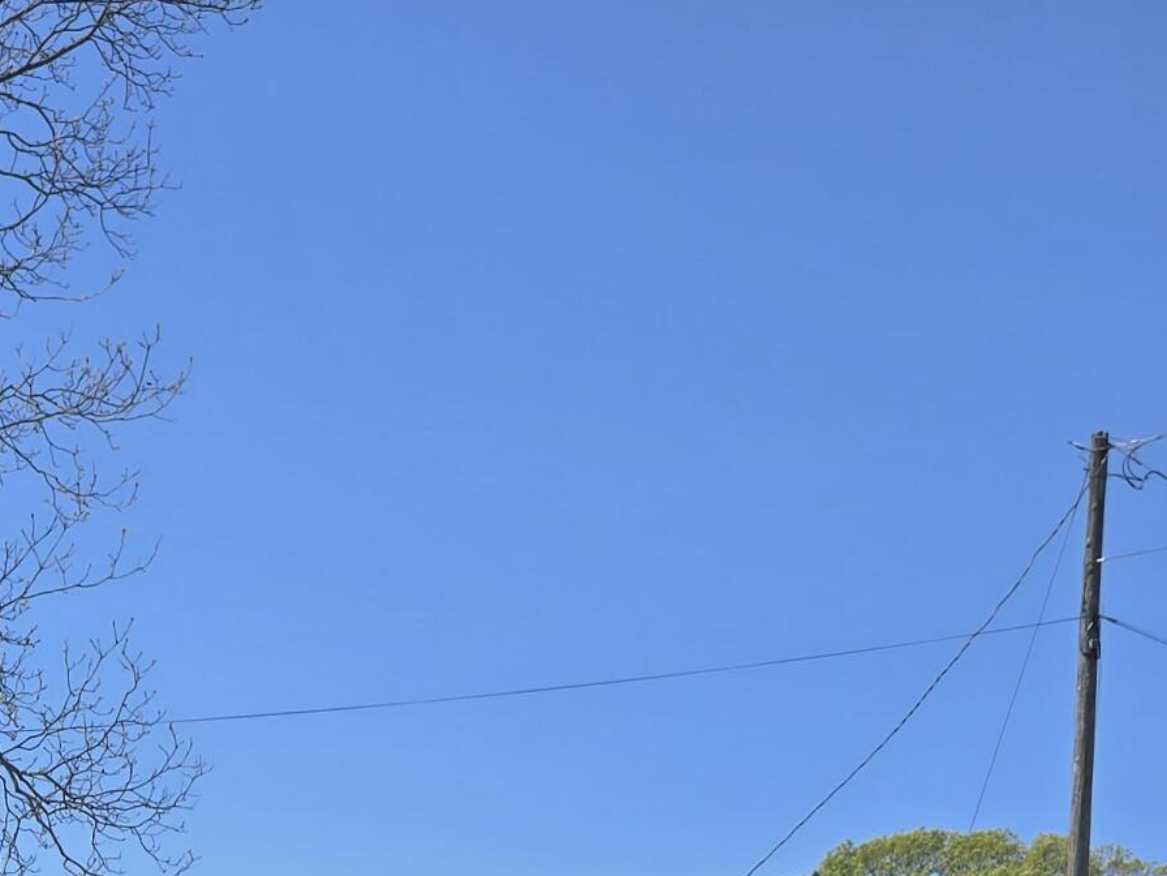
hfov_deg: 22.1
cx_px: -447
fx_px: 2596
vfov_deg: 17.1
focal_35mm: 77
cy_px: 1365
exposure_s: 1/890
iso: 12
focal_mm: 6.3
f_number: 1.7
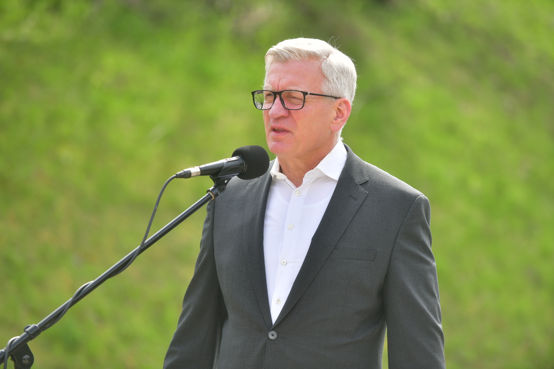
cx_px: 277
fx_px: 3078
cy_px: 184
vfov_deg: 6.9
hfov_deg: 10.3
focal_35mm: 200
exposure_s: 1/500
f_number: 4.5
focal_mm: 200
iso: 100
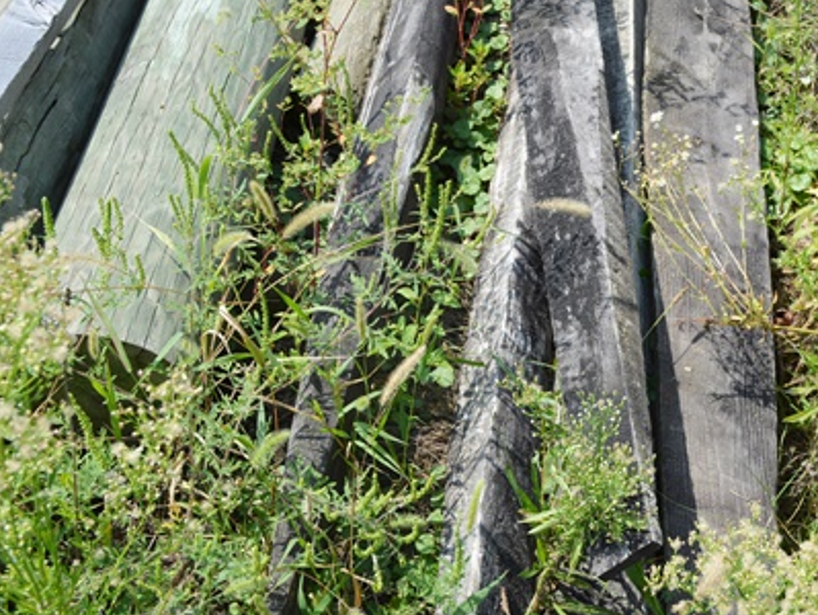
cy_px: 211
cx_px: 545
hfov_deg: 36.4
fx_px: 1230
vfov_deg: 27.9
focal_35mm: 52
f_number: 8
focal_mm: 24
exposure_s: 1/250
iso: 160
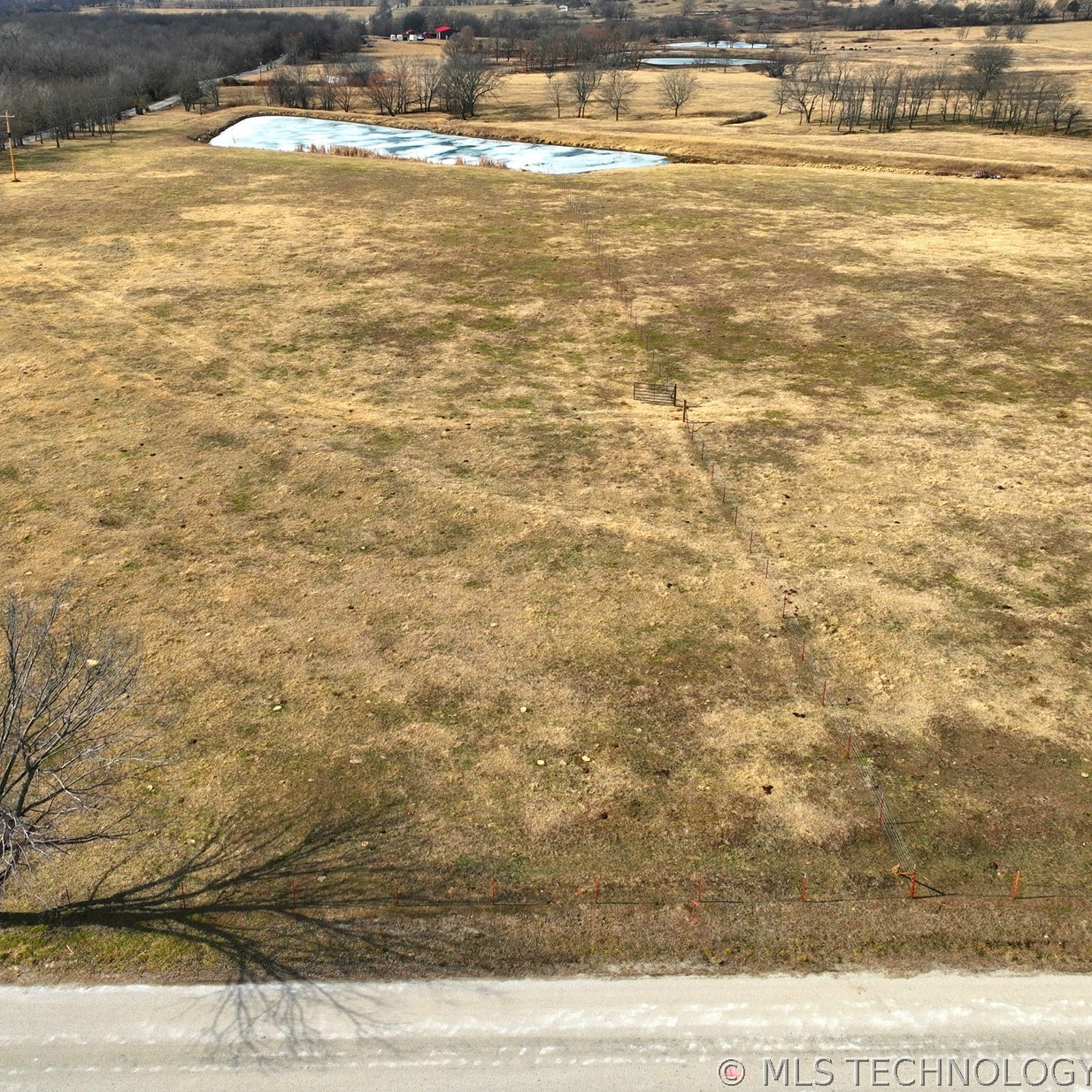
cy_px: 465
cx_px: 436
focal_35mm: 33
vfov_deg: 49.6
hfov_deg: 49.4
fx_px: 1178
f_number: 2.8
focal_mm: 12.29
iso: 110
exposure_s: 1/1600
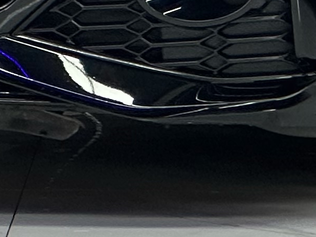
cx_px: 312
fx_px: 4700
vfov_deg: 2.9
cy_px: -287
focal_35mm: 515
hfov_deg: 3.8
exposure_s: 1/100
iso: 160
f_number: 2.8
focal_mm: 9
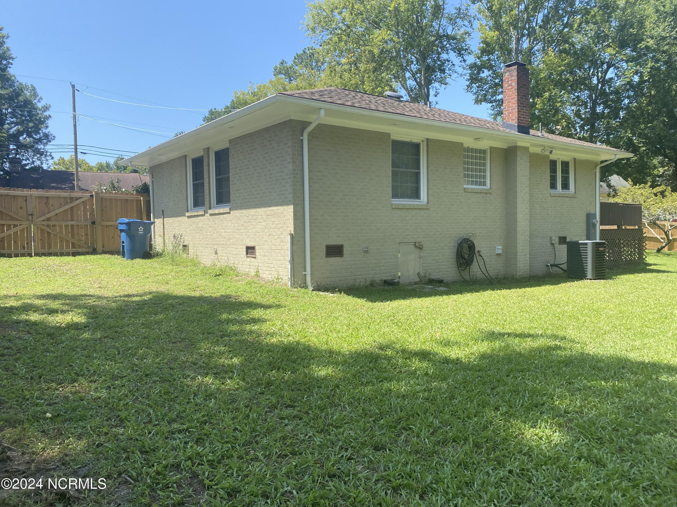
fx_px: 508
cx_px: 338
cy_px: 254
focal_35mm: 26
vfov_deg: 53.1
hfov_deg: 67.3
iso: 32
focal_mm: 4.25
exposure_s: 1/1182
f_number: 1.8
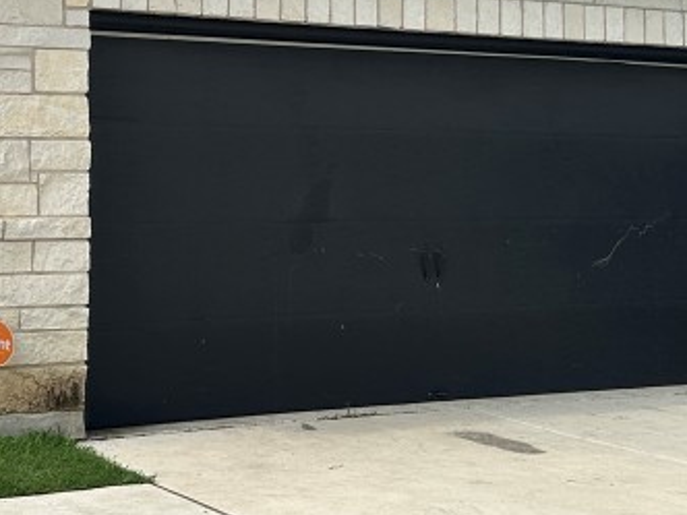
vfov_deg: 19.6
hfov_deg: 25.8
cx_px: 128
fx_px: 1469
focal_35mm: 74
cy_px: 72
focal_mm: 6.86
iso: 80
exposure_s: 1/4348
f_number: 1.78
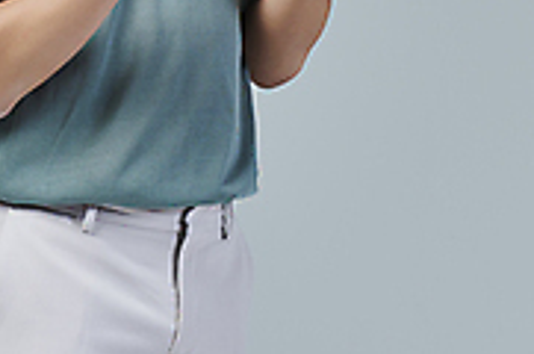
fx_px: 4427
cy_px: -142
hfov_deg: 6.9
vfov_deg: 4.6
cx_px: 611
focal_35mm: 299
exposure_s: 1/125
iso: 100
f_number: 14
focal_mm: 90
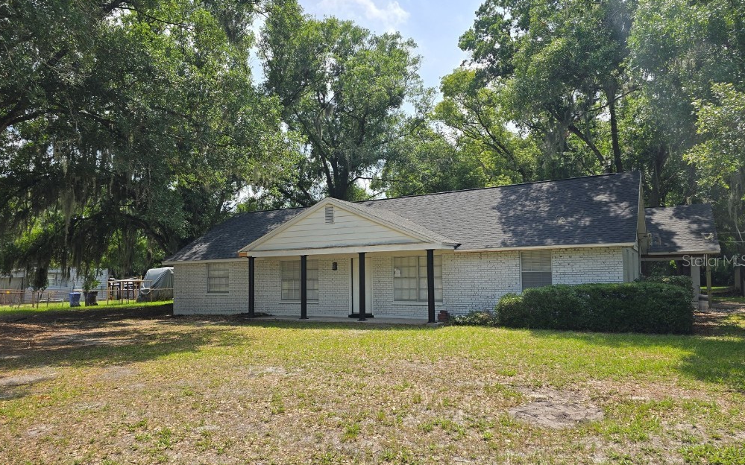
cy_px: 260
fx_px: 508
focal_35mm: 25
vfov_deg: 49.2
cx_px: 371
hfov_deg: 72.6
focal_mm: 6.3
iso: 12
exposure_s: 1/904
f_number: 1.7
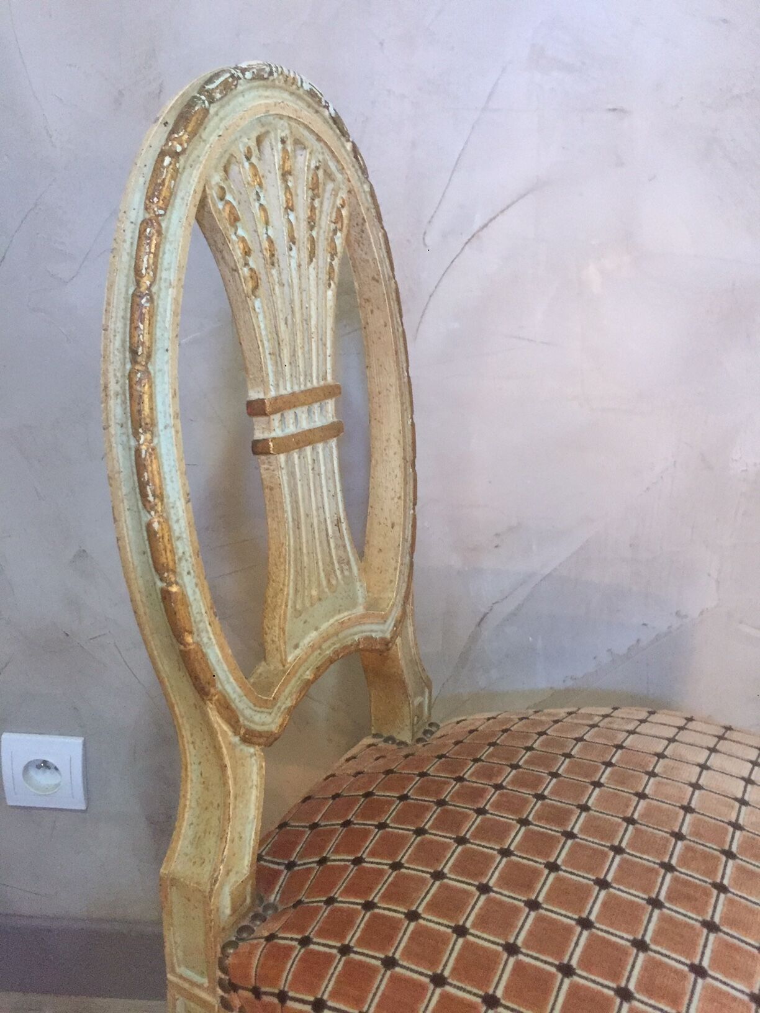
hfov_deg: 48.2
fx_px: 849
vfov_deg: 61.7
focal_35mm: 29
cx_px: 380
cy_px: 506
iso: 250
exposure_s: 1/25
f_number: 2.2
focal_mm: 4.15
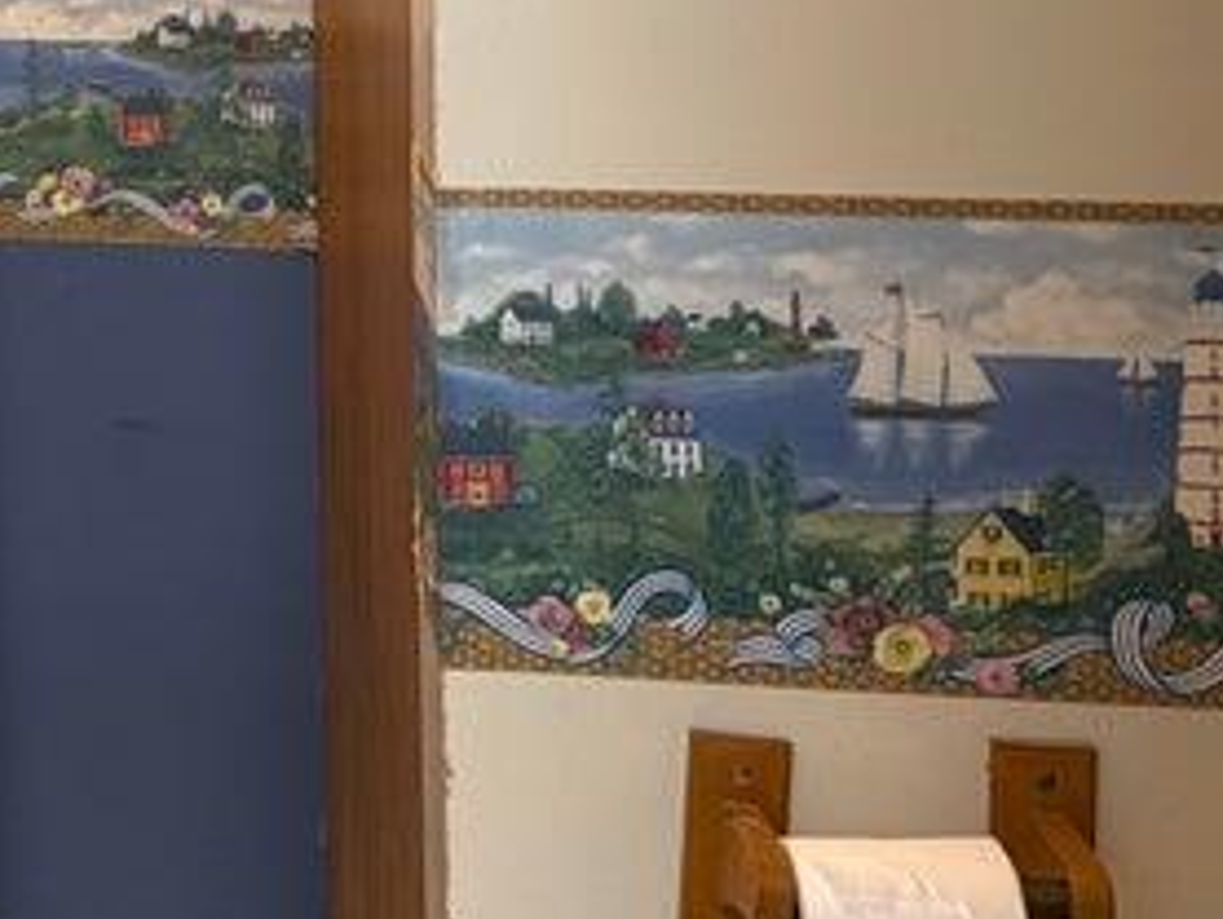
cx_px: -532
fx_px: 2828
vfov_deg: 17.1
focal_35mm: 80
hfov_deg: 21.2
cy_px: -336
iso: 200
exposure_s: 1/60
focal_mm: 5.96
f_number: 1.6
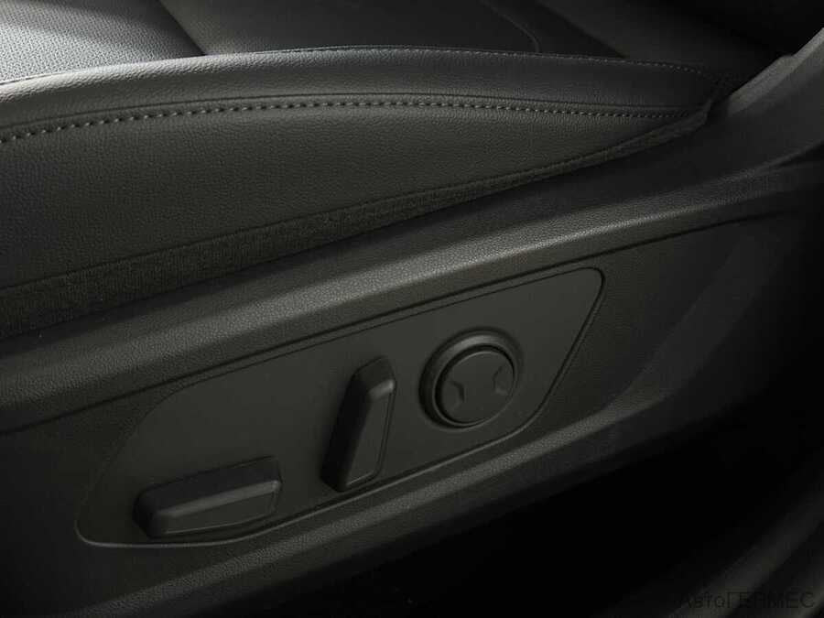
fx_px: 1143
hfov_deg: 39.7
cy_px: 309
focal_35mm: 48
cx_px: 412
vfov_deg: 30.3
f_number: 1.78
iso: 250
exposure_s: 1/33
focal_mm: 6.86
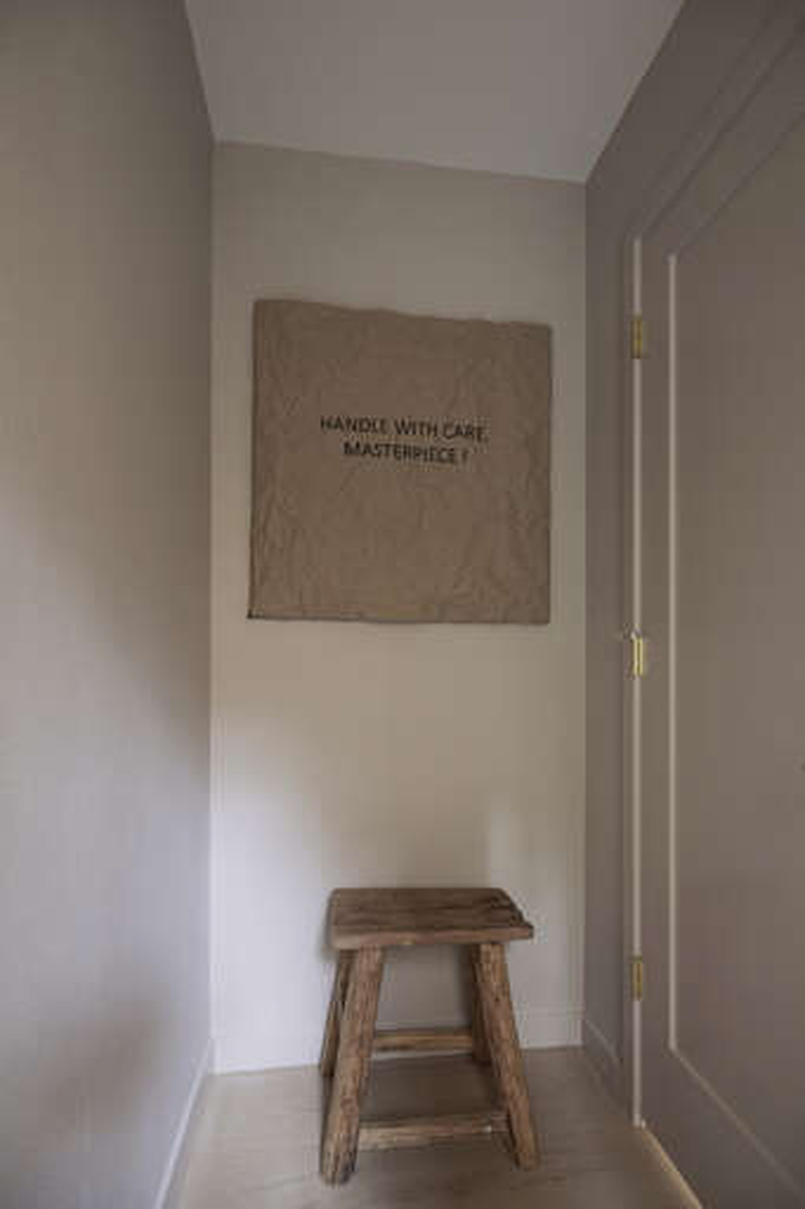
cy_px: 604
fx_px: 571
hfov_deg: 70.4
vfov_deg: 93.3
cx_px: 402
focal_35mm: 17
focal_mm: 17
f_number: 5
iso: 200
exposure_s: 2
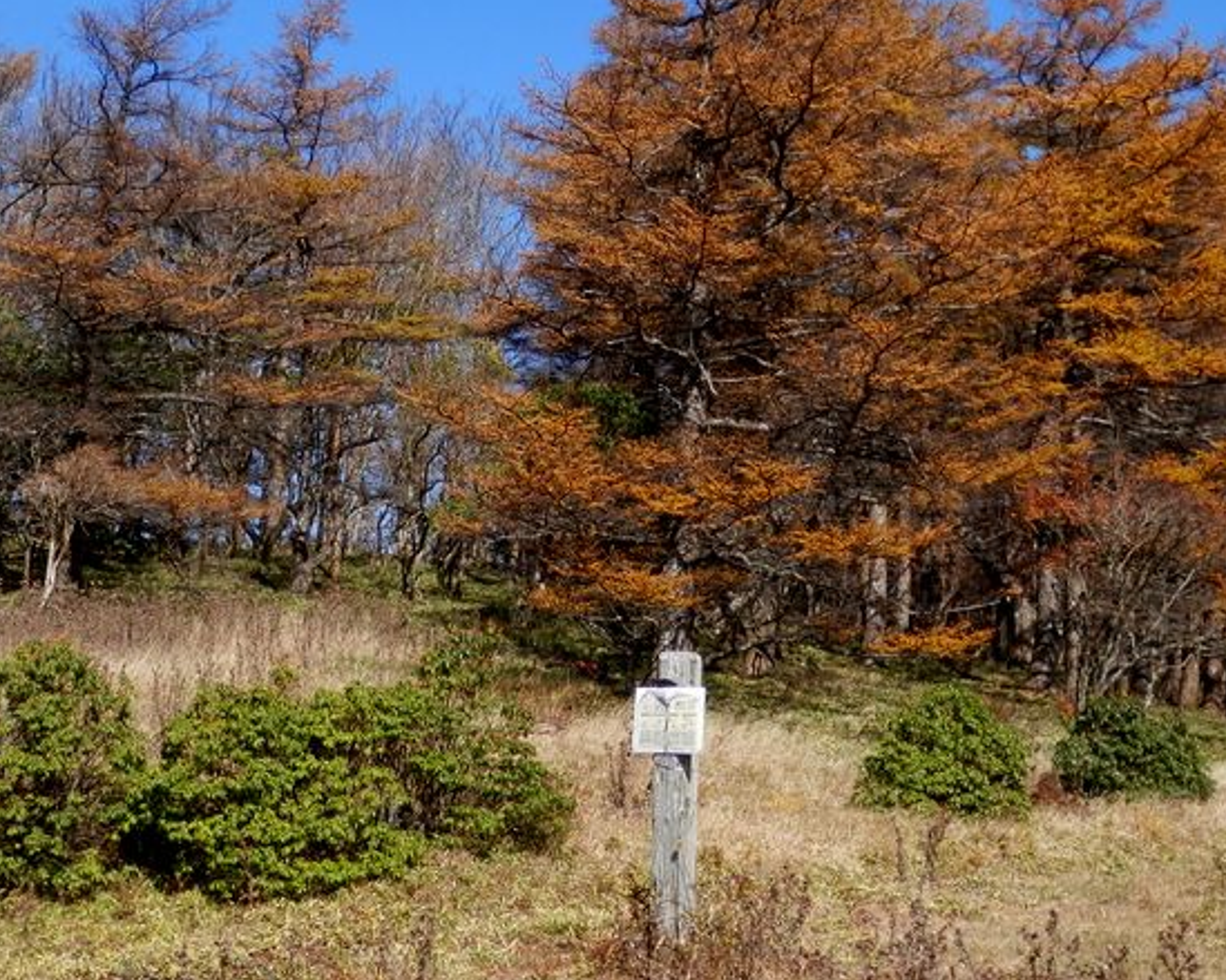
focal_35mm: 64
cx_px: 518
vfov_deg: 23.7
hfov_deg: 29.5
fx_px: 2322
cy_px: 330
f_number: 3.8
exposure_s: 1/640
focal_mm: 8
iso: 80
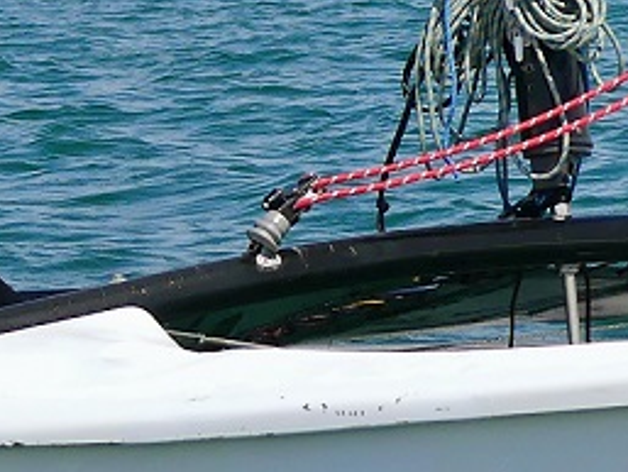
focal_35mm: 378
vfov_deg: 3.9
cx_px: 117
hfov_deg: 5.2
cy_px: -86
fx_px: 6861
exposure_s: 1/2500
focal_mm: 14.5
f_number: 2.8
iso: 100
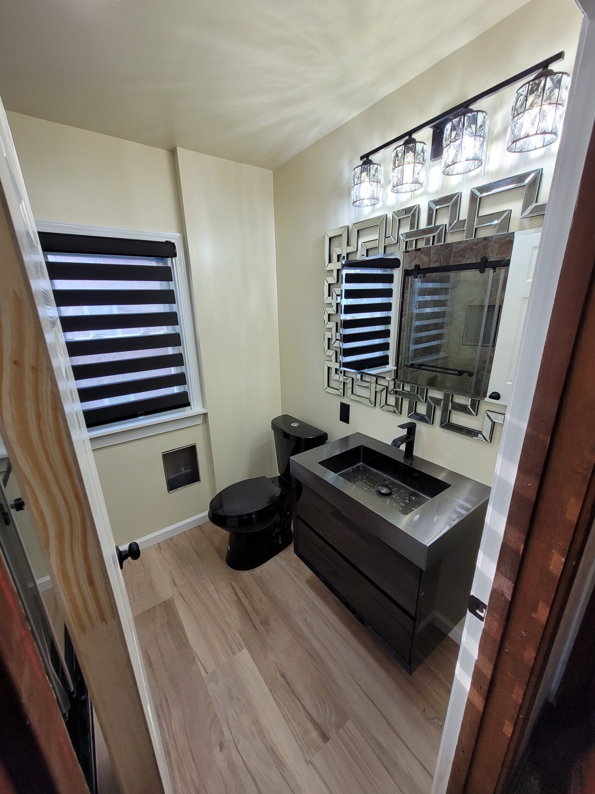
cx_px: 298
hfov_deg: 89.9
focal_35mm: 13
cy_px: 397
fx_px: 298
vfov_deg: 106.2
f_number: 2.2
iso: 64
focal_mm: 1.74
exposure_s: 1/60
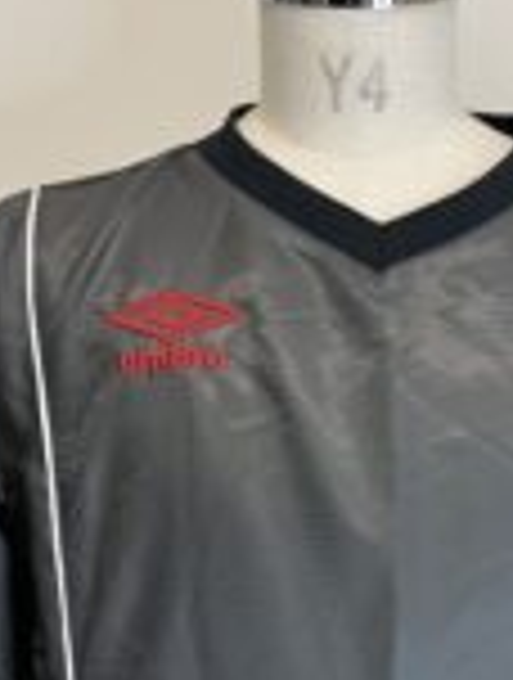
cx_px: 400
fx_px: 1456
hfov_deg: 19.8
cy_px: 653
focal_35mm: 74
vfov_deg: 25.2
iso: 125
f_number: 1.8
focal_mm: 3.99
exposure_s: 1/50
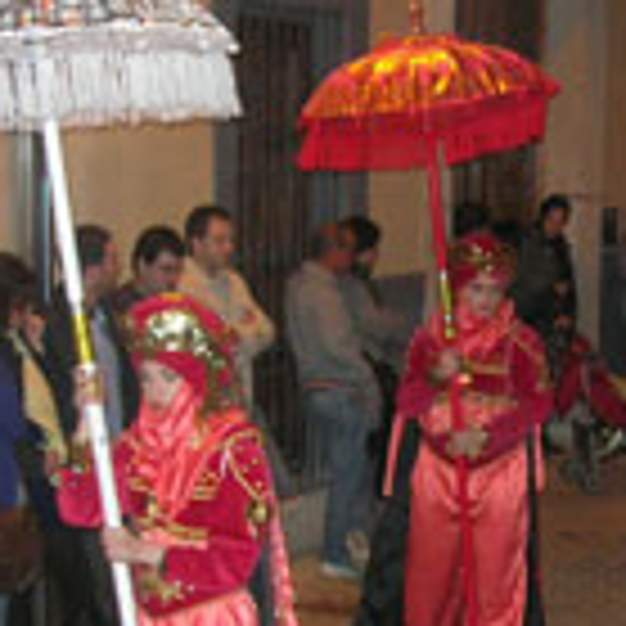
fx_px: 1985
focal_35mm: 97
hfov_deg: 17.6
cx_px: 590
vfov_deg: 17.9
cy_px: 414
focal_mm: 7.8
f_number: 2.8
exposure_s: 1/60.1
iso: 189
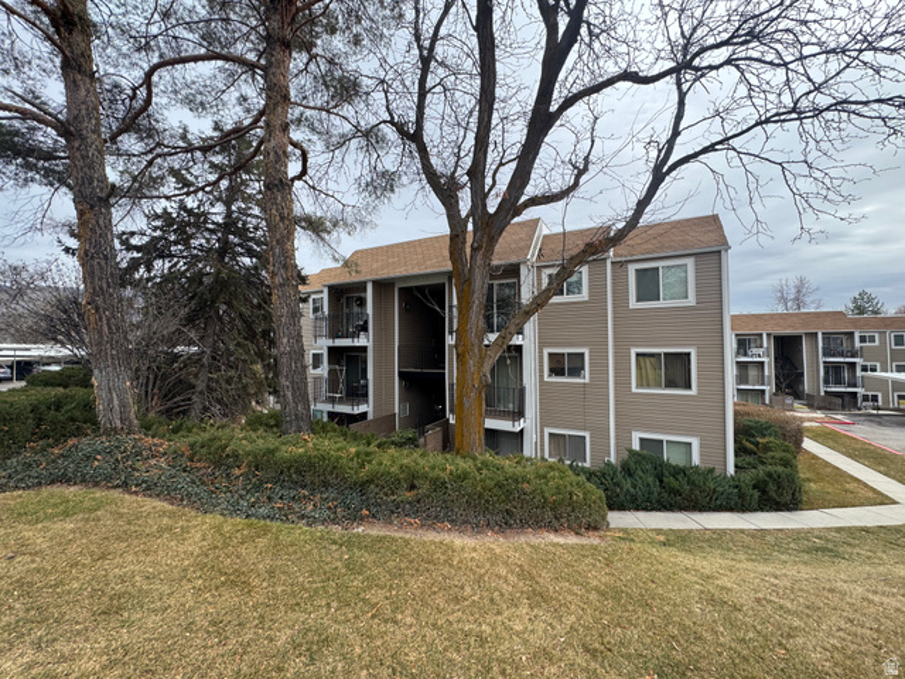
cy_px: 340
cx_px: 452
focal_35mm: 14
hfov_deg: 102.1
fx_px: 366
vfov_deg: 85.7
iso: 40
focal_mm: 2.22
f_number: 2.2
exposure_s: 1/327
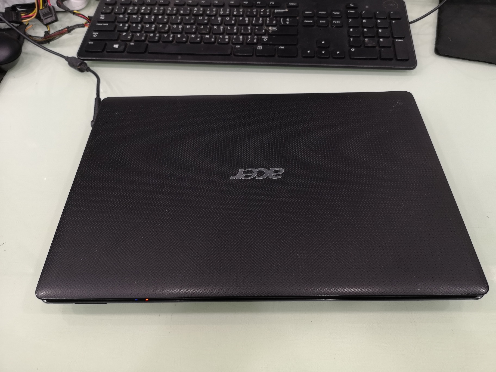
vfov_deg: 51.4
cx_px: 248
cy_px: 186
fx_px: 387
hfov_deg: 65.3
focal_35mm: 27
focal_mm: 3.95
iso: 160
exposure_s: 1/33.3
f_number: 1.8
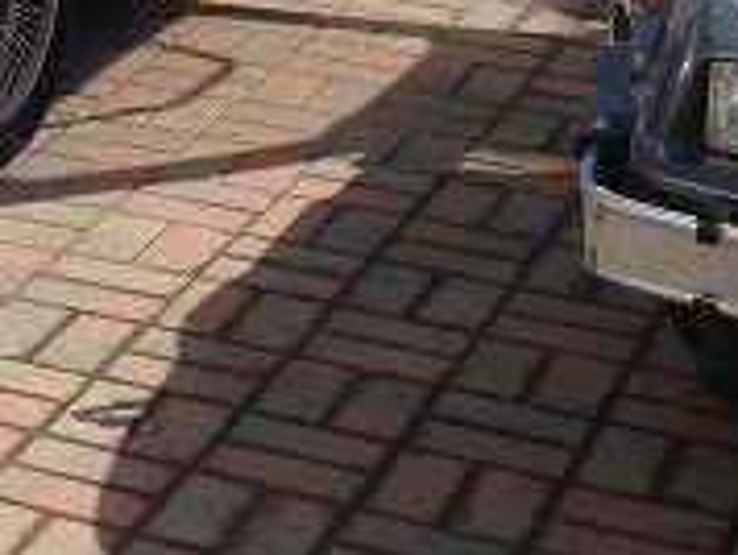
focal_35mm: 151
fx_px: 3224
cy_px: -228
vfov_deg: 9.6
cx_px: -299
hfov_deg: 12.5
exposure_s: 1/1595
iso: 50
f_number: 2.4
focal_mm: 4.13
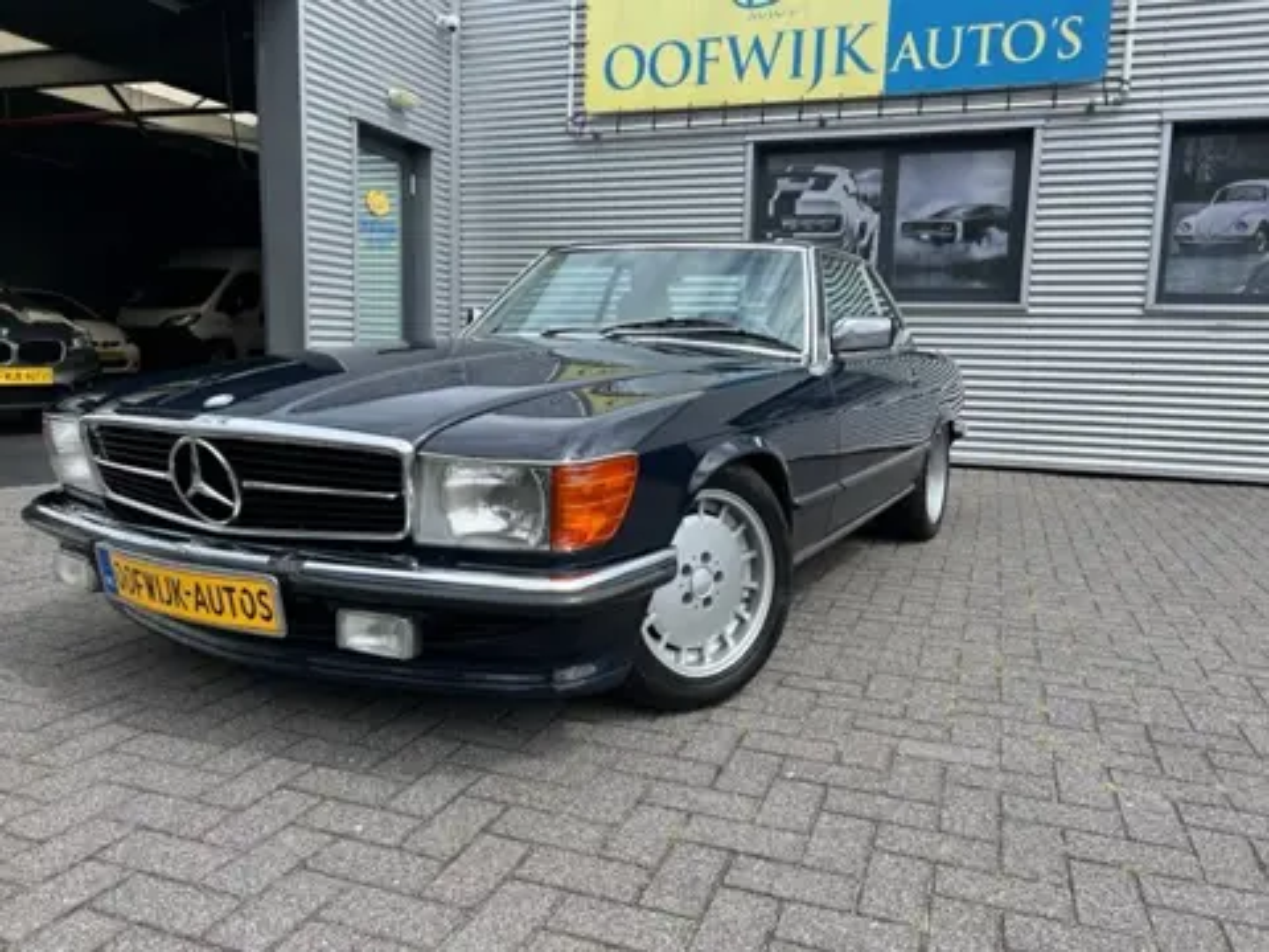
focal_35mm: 26
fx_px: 953
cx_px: 634
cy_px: 476
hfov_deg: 67.3
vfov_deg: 53.1
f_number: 1.5
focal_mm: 5.7
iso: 50
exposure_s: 1/2513
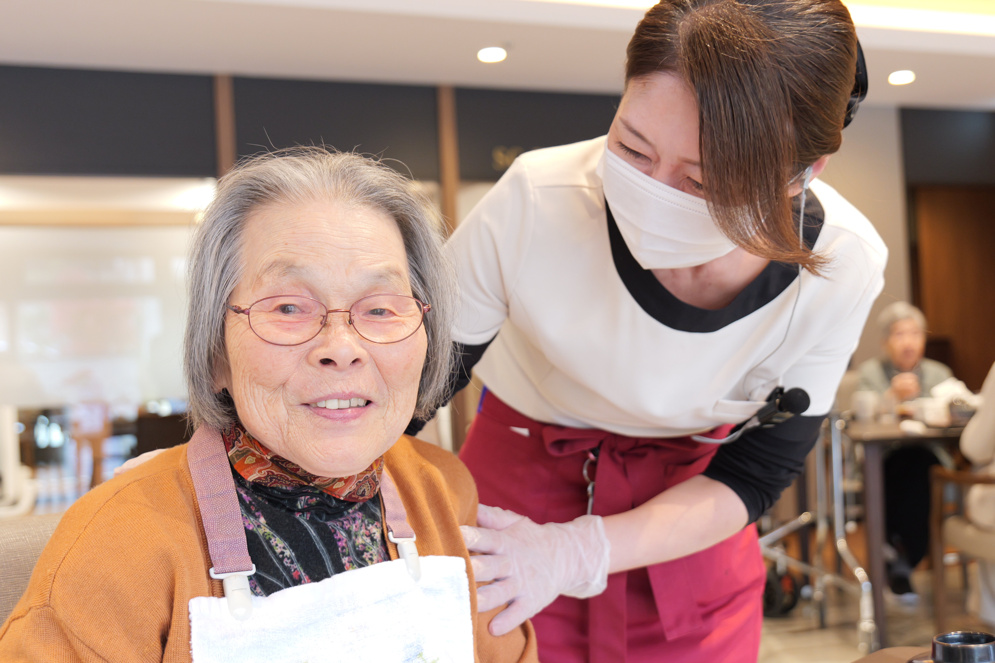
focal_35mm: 47
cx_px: 498
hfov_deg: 41.9
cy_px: 332
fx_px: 1299
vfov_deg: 28.6
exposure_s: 1/60
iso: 2000
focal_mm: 47
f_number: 5.1
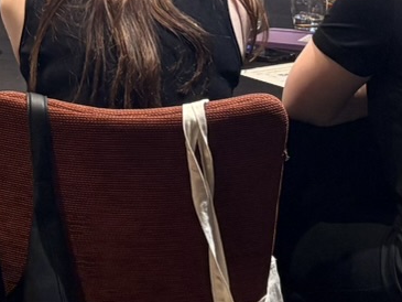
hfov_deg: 13.1
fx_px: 1696
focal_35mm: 146
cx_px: -108
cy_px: -255
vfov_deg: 9.6
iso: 160
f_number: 1.6
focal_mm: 5.96
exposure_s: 1/60
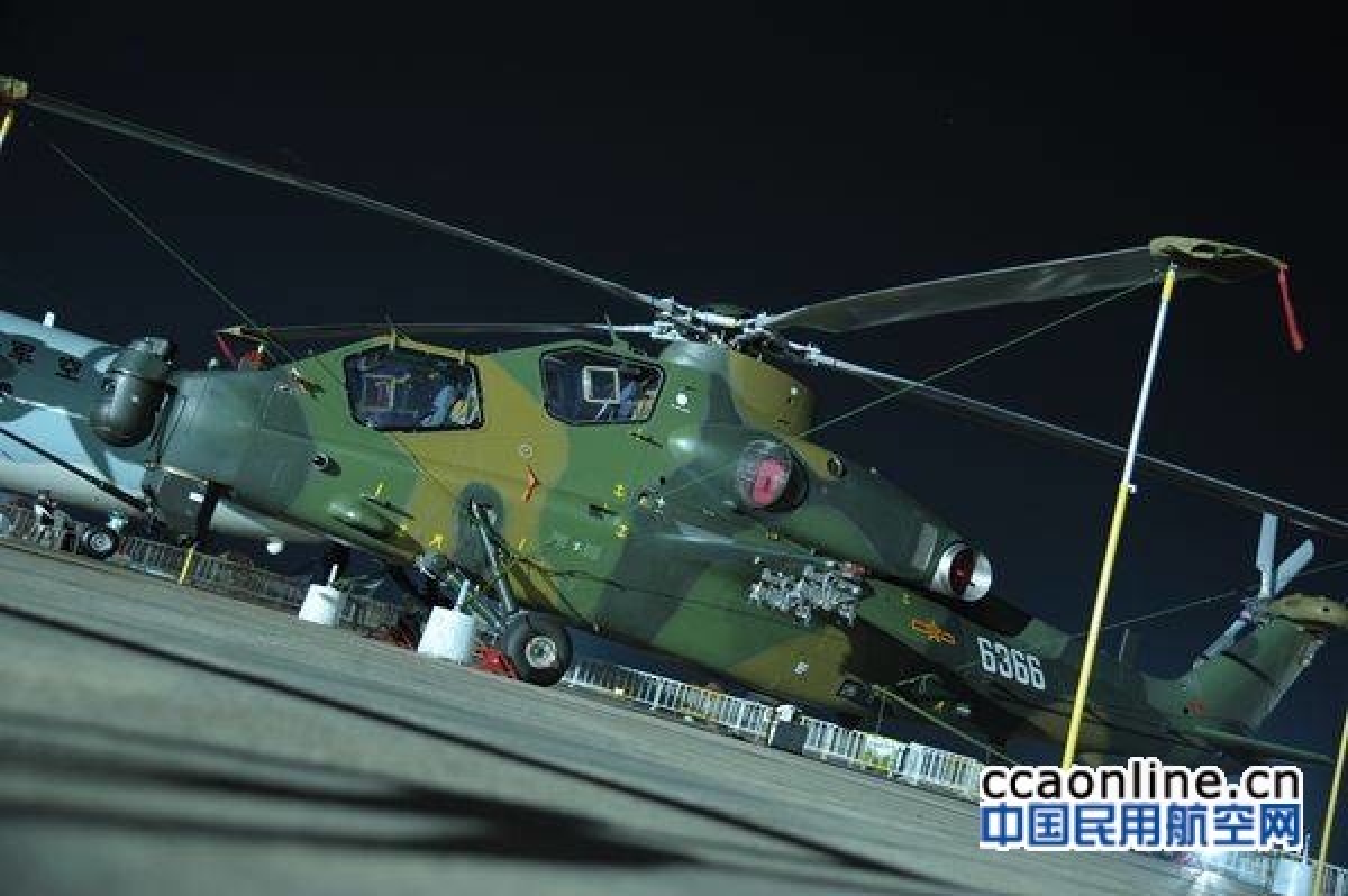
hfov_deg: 50.7
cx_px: 674
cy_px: 448
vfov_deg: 35.0
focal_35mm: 38
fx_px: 1422
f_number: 4
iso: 800
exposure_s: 1/1.3
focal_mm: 38
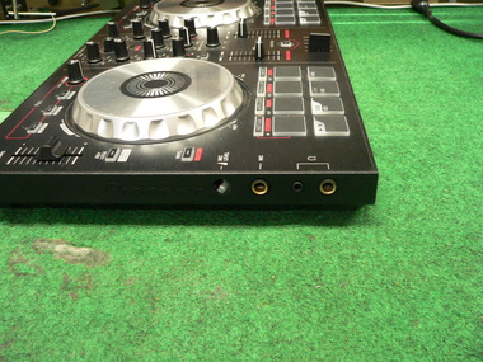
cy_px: 181
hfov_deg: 51.4
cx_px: 242
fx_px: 502
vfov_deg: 39.7
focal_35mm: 36
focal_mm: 6
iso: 200
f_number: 2.8
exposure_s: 1/10
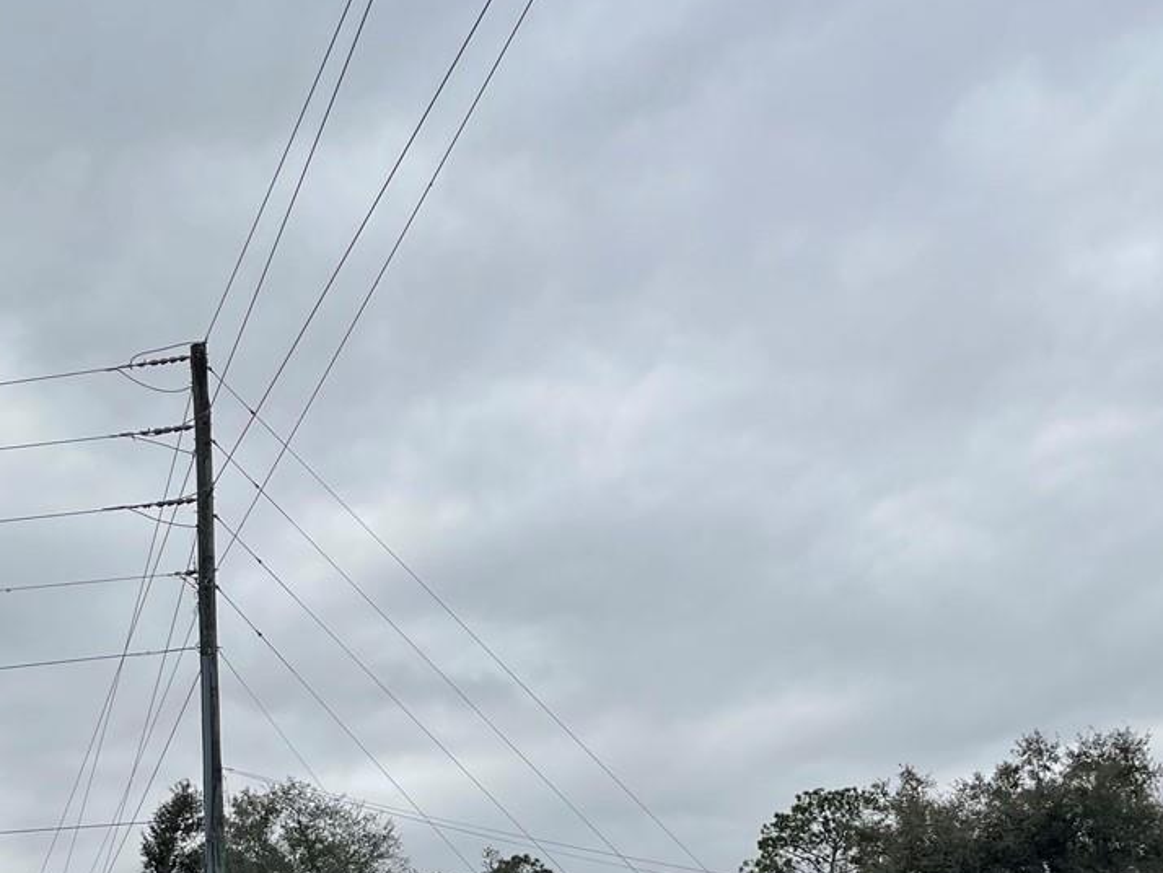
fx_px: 1882
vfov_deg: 25.2
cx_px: 534
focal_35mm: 56
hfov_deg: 34.3
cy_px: 803
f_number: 1.6
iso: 32
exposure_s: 1/6250
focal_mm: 5.1
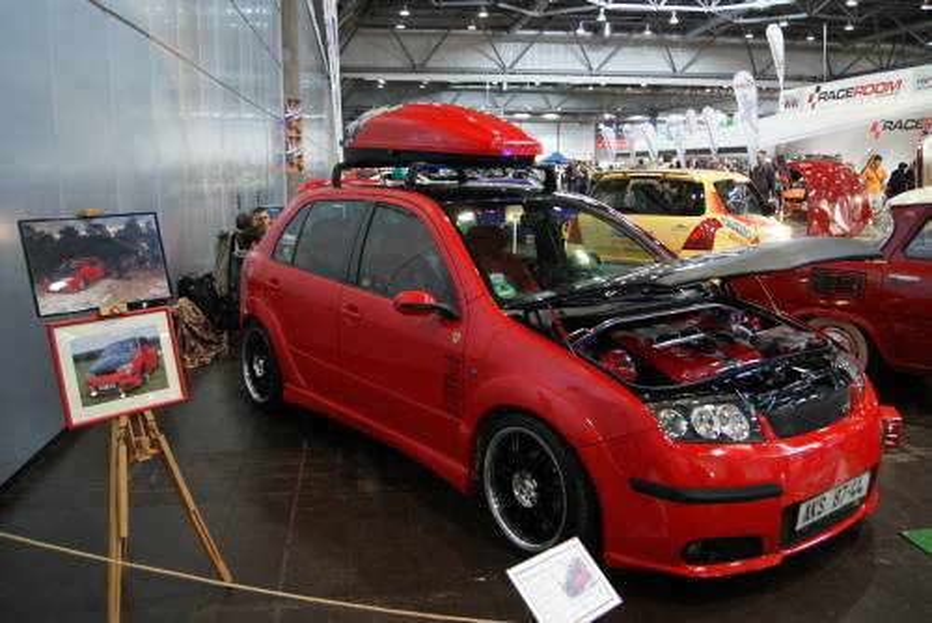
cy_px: 312
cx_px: 466
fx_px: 777
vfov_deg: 43.7
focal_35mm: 30
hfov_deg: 61.9
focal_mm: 20
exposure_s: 1/20
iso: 400
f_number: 3.5
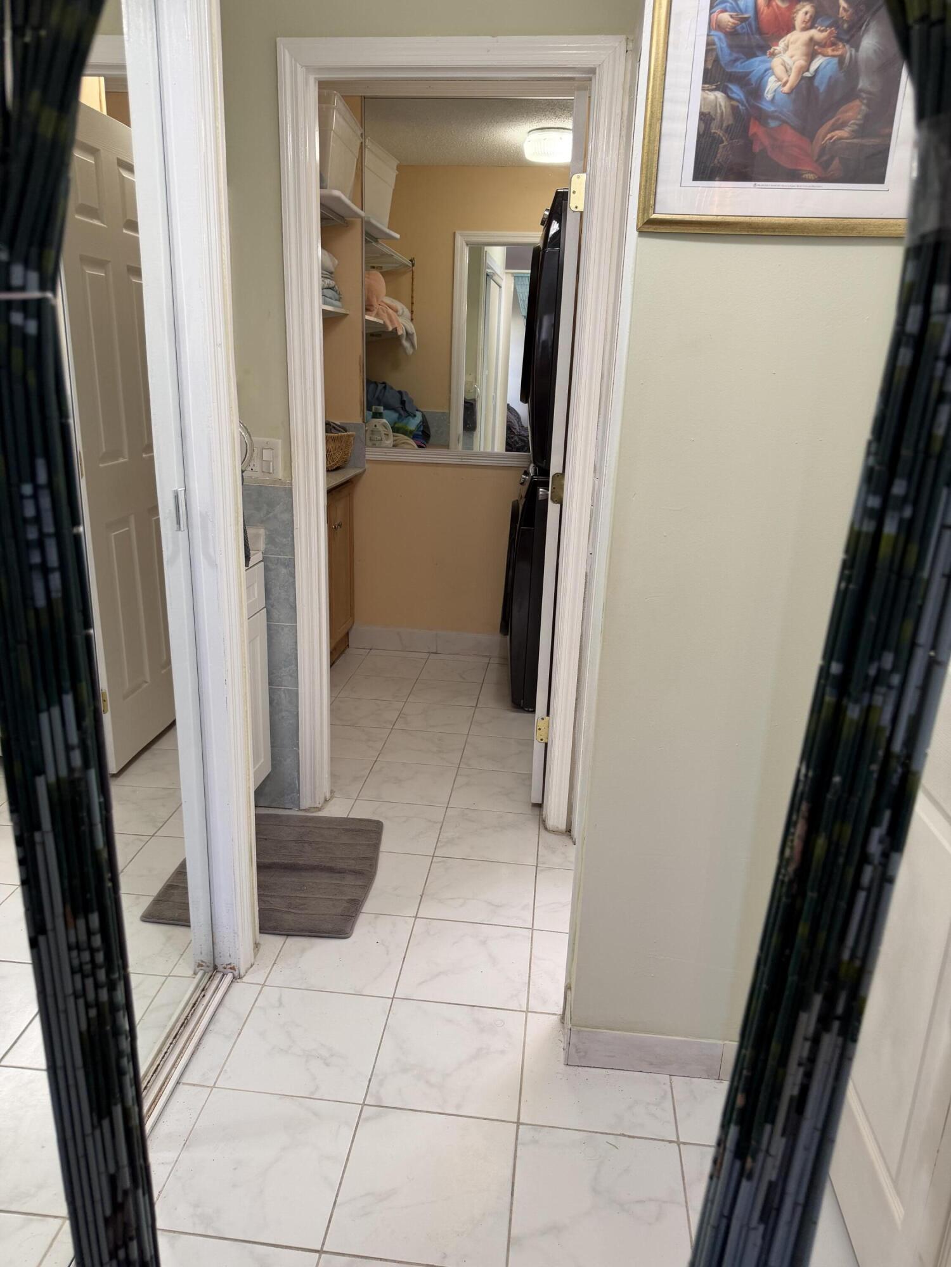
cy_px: 634
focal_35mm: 24
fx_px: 879
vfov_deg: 71.6
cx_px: 476
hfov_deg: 56.8
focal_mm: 6.76
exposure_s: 1/60
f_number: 1.78
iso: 125
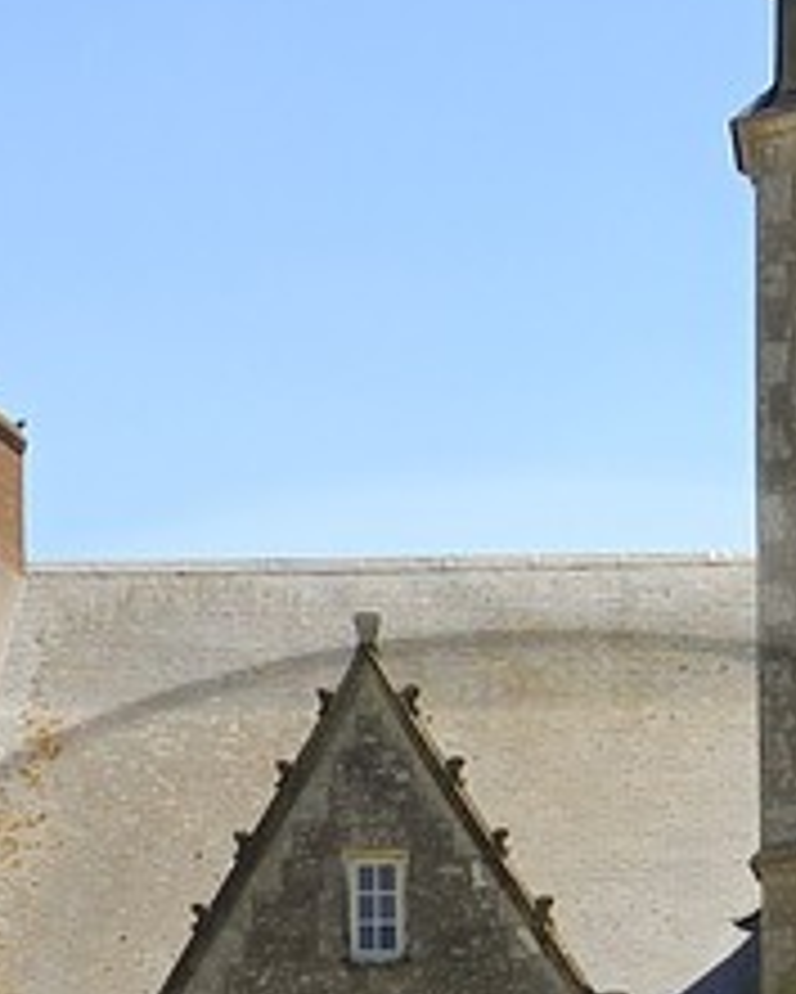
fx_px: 6386
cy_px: 1876
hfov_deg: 7.1
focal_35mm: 217
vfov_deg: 8.5
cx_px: 562
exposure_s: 1/160
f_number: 13
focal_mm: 32
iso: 200
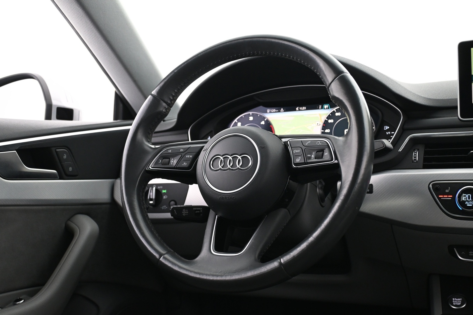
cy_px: 158
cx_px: 236
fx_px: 522
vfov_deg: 33.6
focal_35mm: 40
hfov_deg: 48.7
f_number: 4.5
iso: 1600
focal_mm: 26.5
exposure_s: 1/15
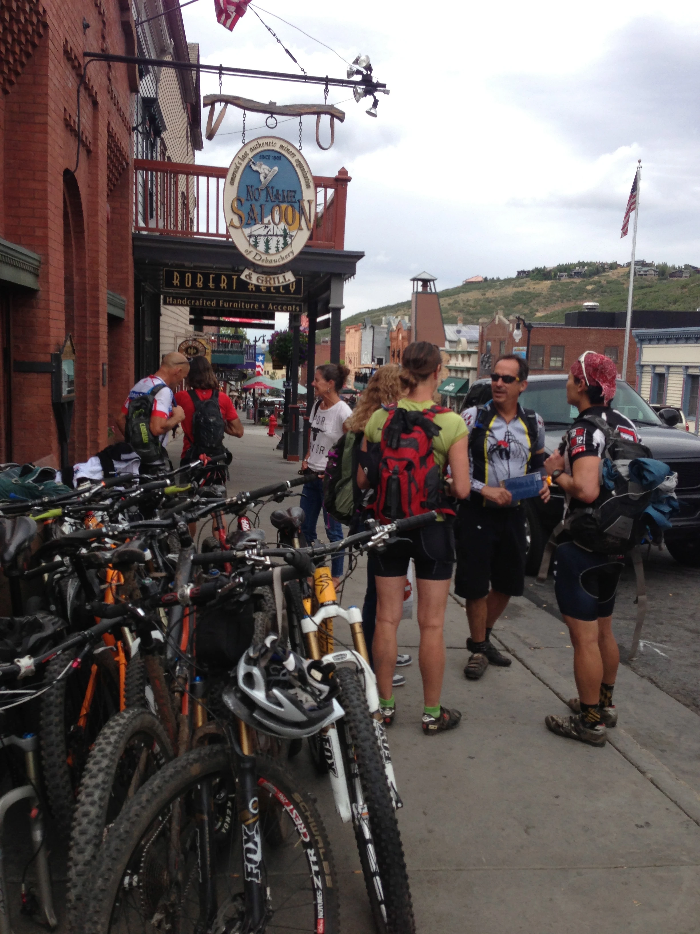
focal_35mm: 33
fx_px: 890
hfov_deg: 42.9
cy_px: 467
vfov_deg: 55.4
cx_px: 350
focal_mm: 4.13
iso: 50
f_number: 2.4
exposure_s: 1/630
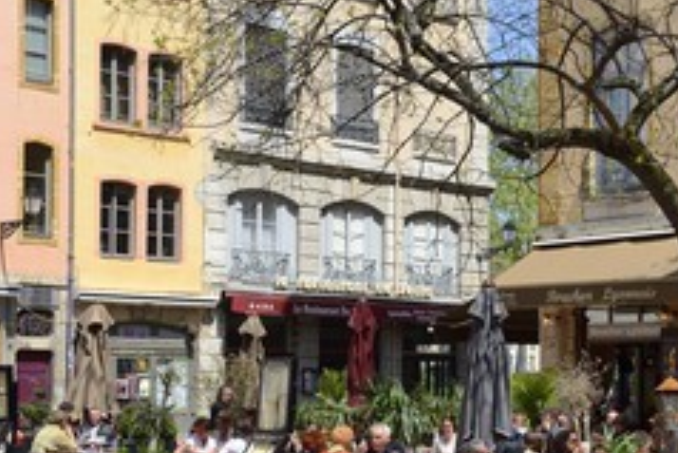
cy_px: 299
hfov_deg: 29.7
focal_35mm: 67
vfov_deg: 20.3
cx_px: 493
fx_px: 1263
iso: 200
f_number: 9
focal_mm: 38
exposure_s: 1/250
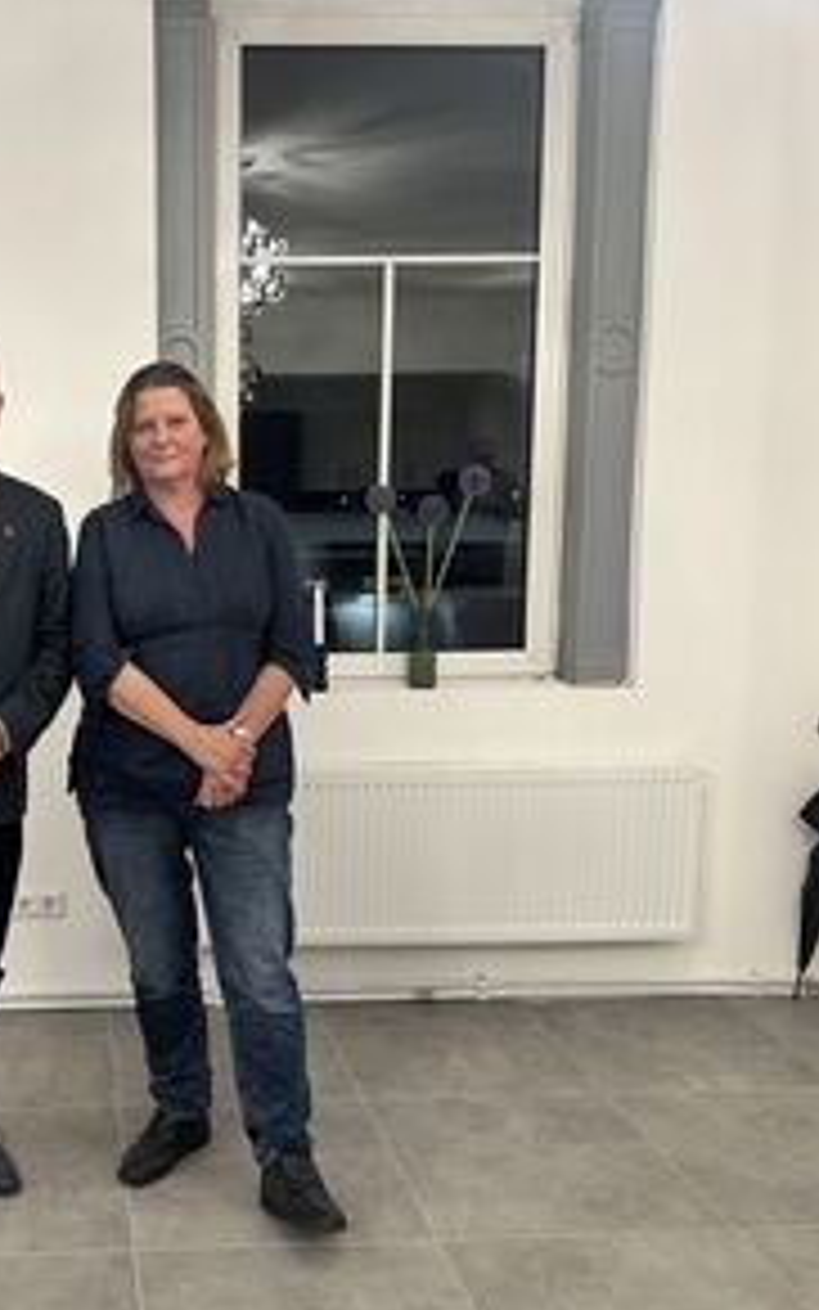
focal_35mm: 35
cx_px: 108
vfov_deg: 55.3
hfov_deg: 34.6
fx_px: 1249
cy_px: 666
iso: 160
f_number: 1.78
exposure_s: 1/50
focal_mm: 6.86
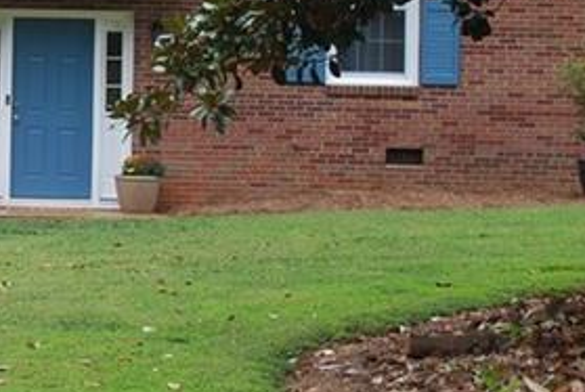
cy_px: -16
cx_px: -84
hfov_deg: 15.1
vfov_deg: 10.3
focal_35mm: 132
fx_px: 2148
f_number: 4.2
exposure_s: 1/80
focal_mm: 24
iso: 200
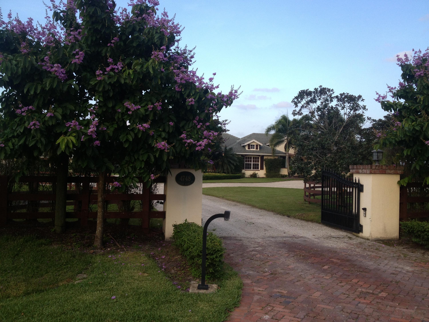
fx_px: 434
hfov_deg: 52.6
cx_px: 214
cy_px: 161
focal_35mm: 35
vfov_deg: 40.7
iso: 64
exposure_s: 1/242
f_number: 2.4
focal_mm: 4.28
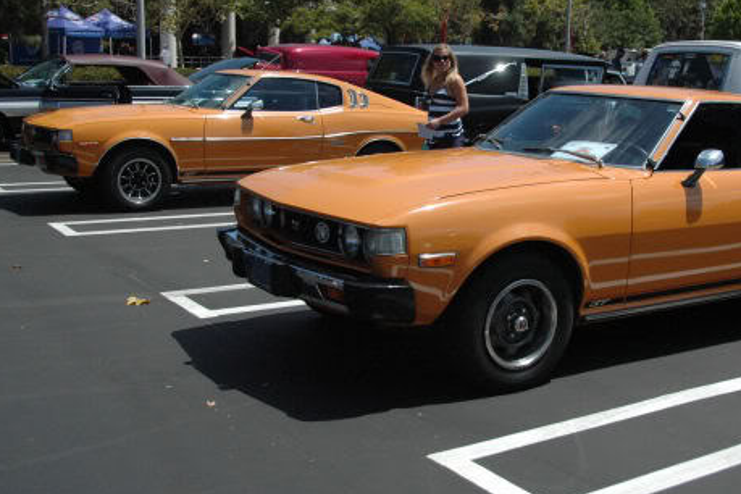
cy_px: 184
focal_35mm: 46
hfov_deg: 42.4
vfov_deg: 29.1
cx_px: 460
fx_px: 947
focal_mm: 22
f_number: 4.5
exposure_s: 1/8000
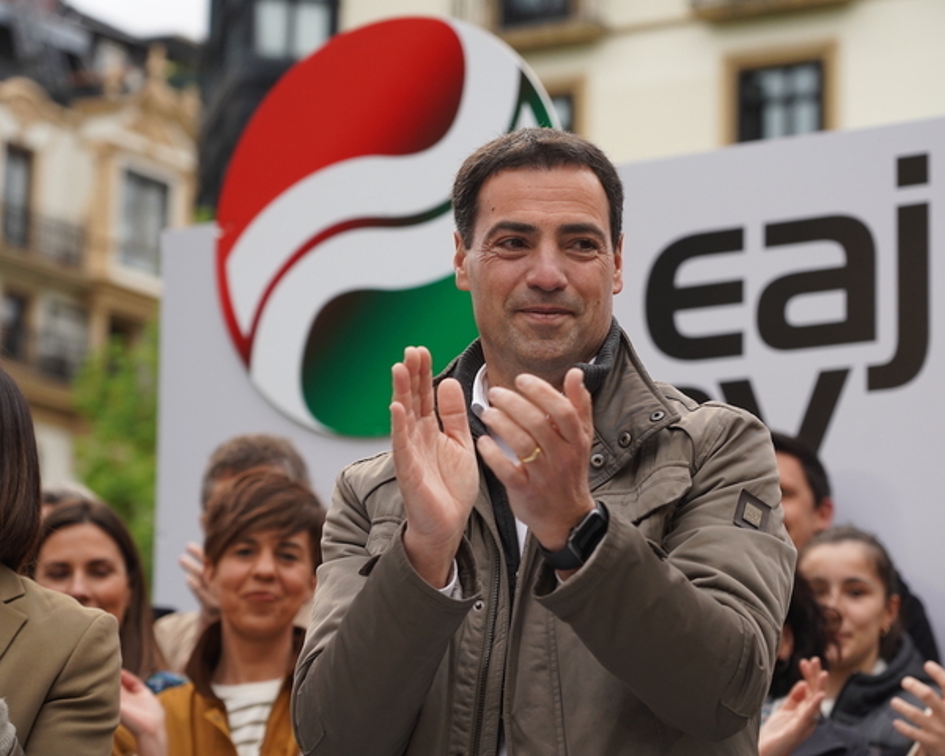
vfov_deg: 13.0
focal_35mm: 119
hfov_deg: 16.1
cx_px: 564
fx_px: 3329
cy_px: 379
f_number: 5
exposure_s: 1/500
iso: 800
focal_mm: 105
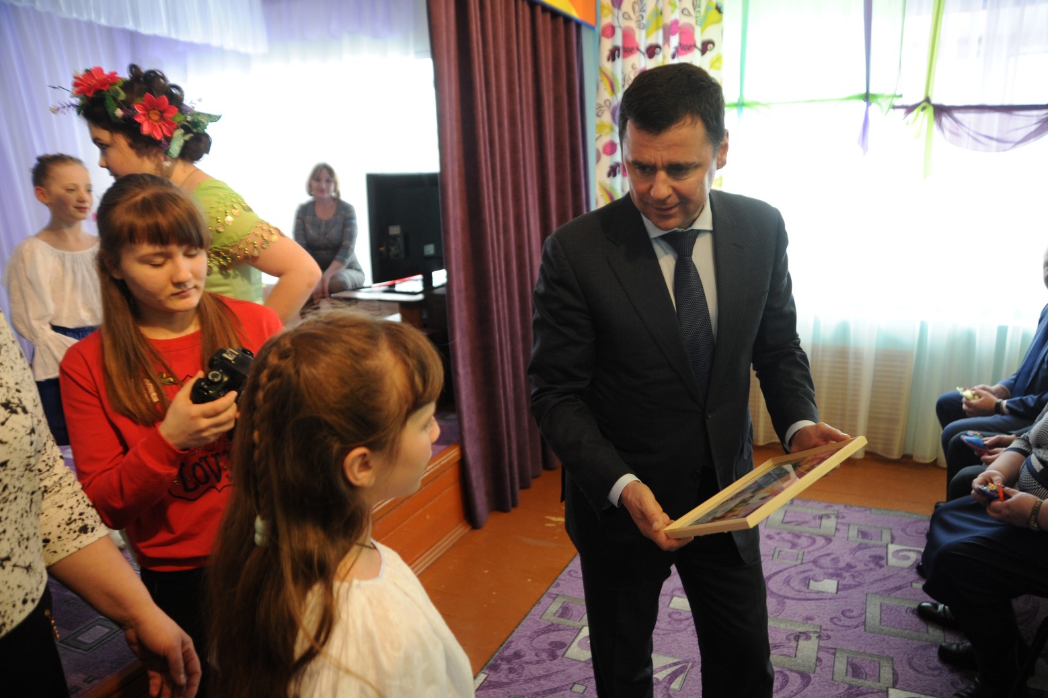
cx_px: 545
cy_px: 354
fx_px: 727
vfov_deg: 51.2
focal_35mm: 25
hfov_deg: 71.5
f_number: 2.8
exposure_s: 1/200
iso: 1600
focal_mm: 24
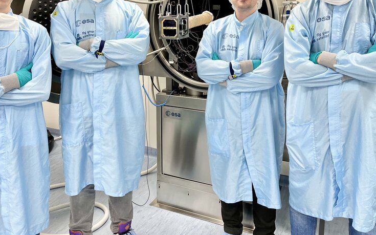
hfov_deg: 53.9
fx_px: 369
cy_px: 70
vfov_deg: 34.8
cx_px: 167
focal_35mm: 36
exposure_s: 1/100
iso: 100
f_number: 1.6
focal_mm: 5.1
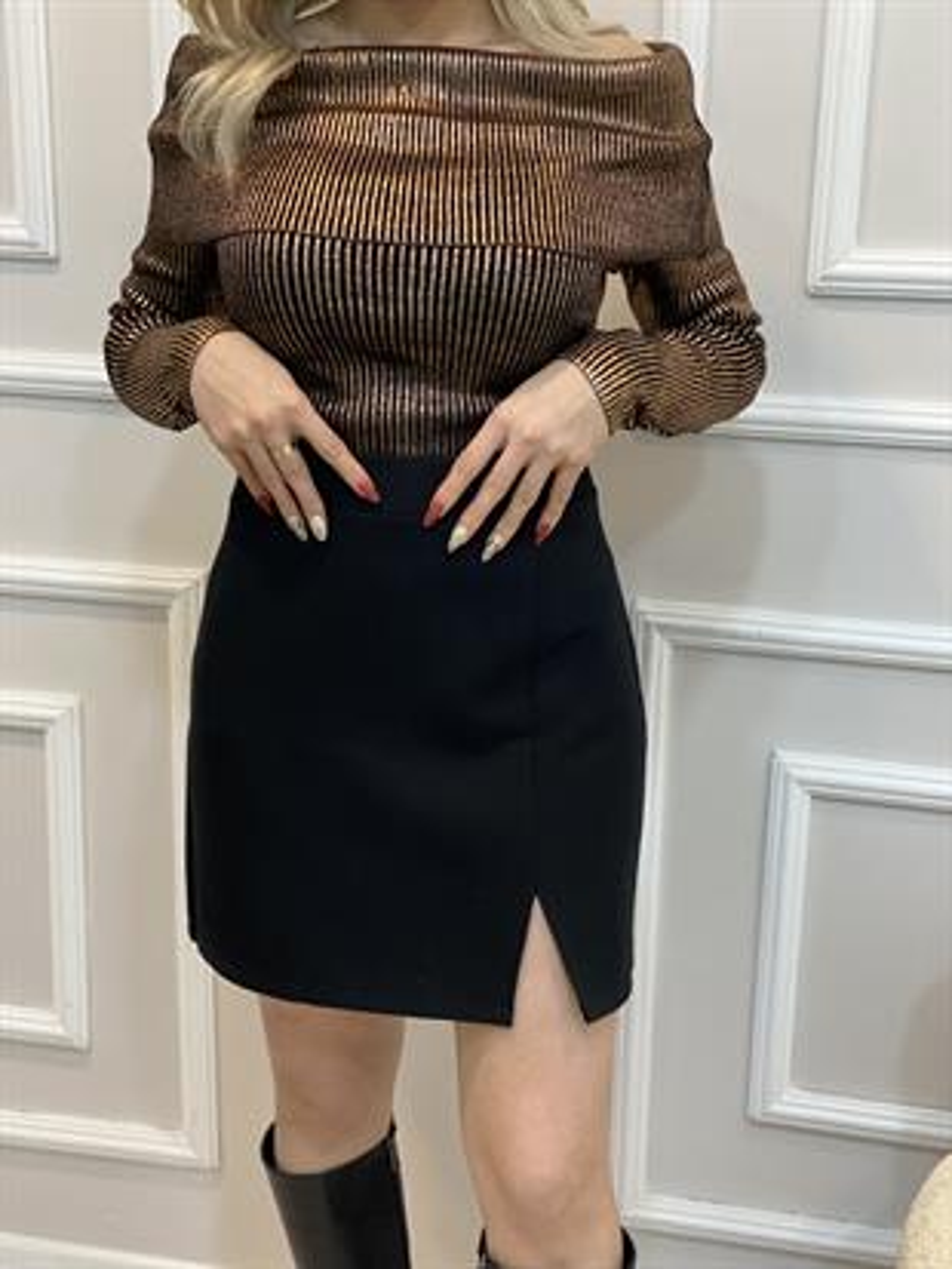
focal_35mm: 52
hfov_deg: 28.0
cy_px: 634
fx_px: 1906
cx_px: 476
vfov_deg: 36.8
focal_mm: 6
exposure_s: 1/100
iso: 200
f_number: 2
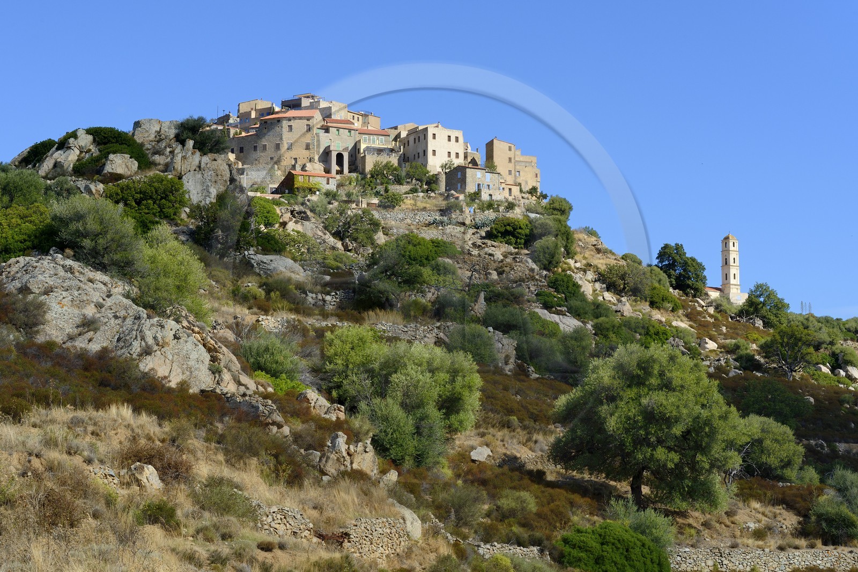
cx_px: 429
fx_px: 1668
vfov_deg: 19.4
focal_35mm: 70
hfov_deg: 28.8
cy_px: 286
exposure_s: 1/250
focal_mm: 70
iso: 200
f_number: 13
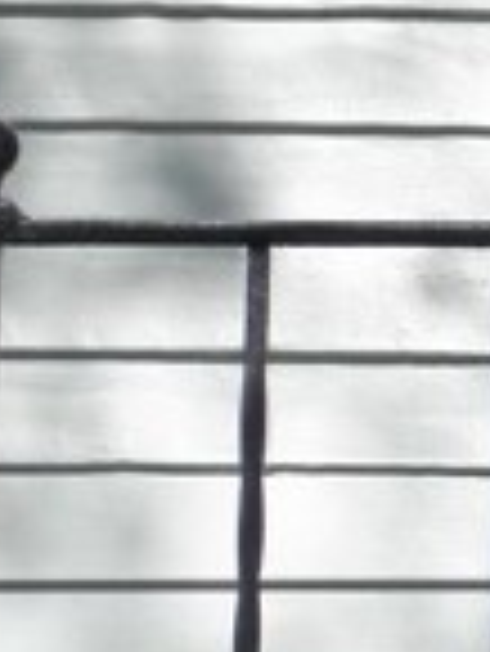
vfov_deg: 7.5
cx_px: 1151
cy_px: -9
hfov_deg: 5.5
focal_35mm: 264
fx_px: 4975
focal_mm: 9.1
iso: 125
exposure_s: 1/320
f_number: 8
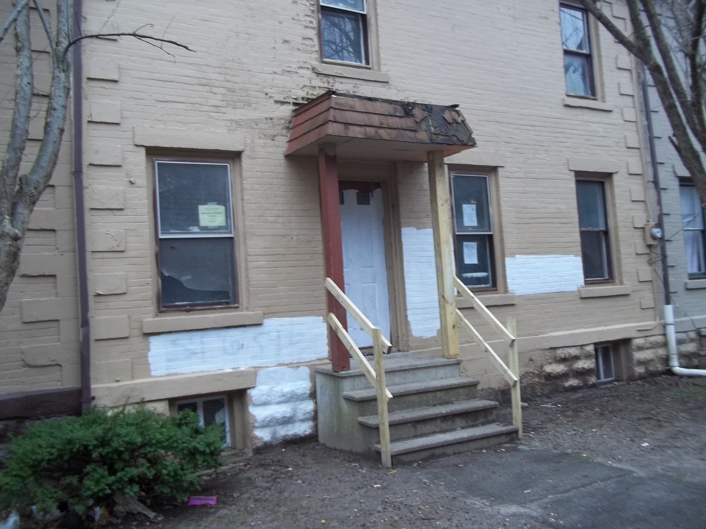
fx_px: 653
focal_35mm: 32
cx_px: 353
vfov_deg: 44.2
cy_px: 264
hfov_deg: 56.8
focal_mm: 5.7
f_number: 2.9
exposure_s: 1/100
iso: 64
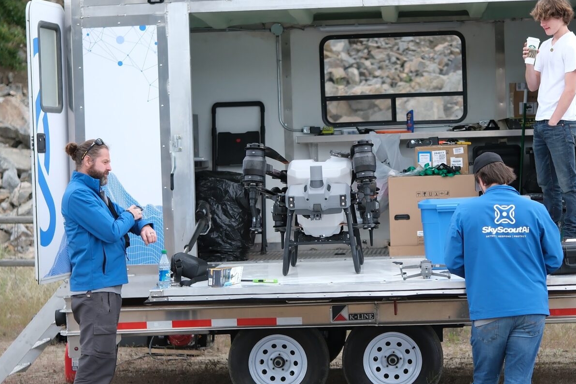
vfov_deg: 15.5
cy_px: 218
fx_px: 1408
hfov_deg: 23.0
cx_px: 402
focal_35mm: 88
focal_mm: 27
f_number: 1.2
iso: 250
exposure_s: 1/3200
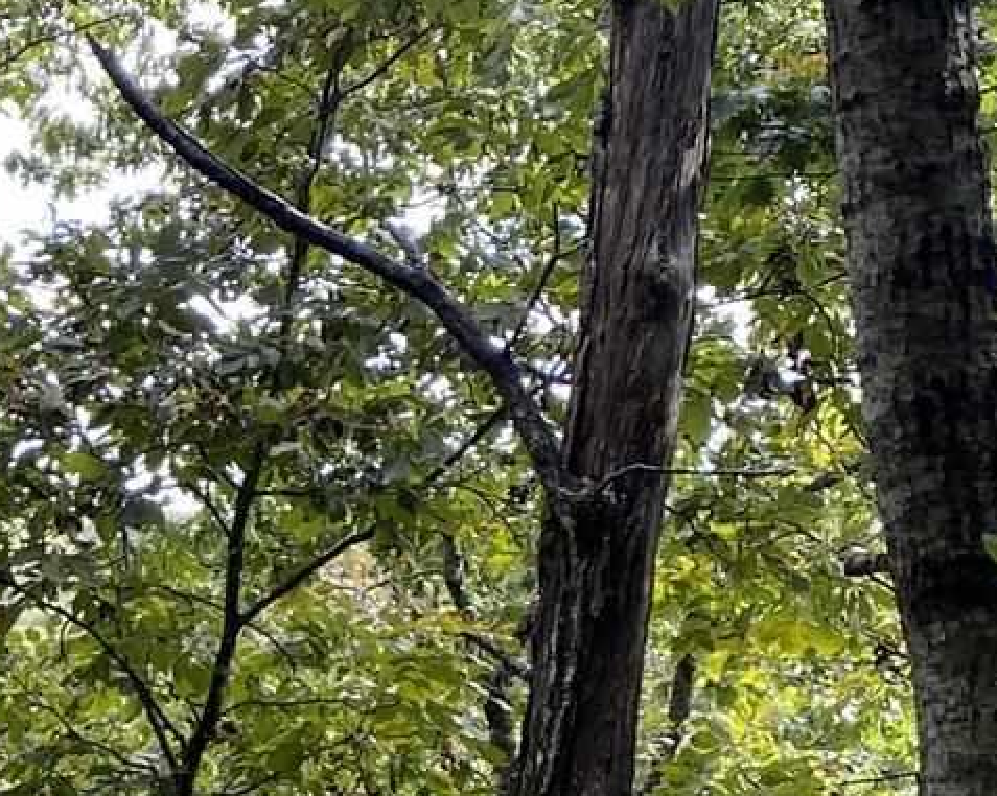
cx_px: -828
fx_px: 3214
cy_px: 788
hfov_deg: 15.1
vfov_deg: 13.9
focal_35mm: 109
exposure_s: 1/172
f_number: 1.8
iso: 32
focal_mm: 4.25
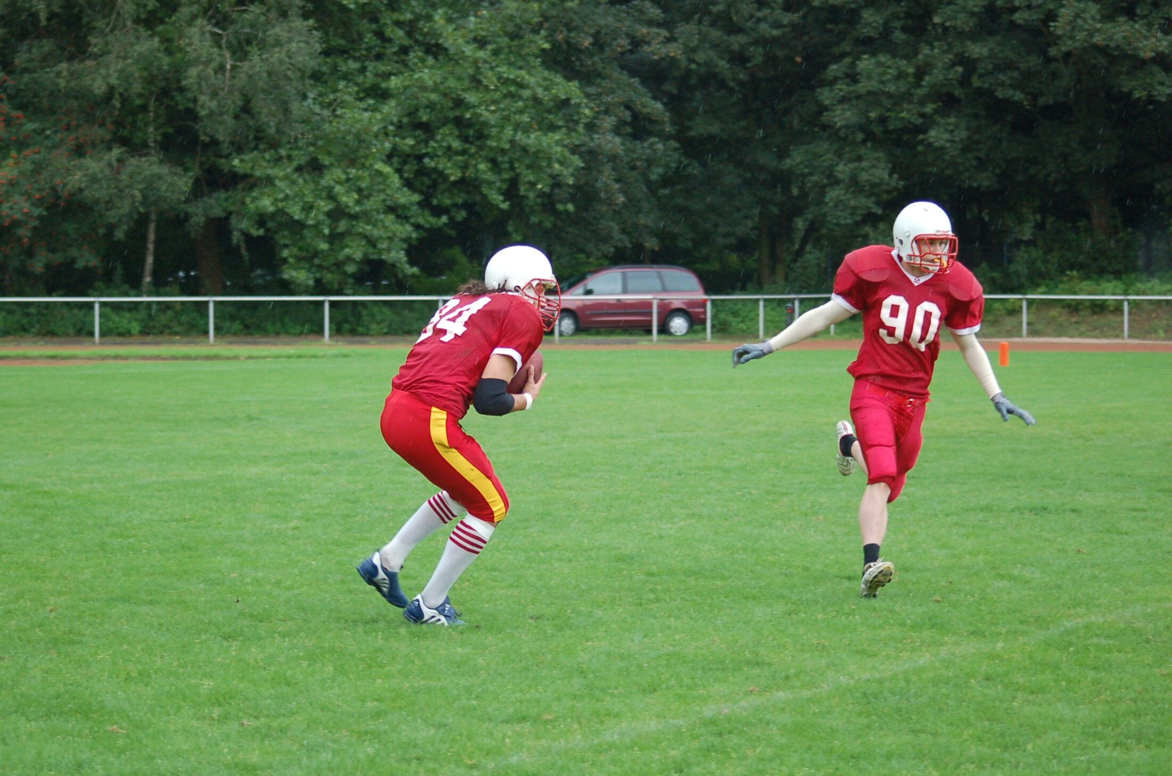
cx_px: 586
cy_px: 388
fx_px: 3412
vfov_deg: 13.0
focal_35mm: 105
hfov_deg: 19.5
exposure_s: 1/320
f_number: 4
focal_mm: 70
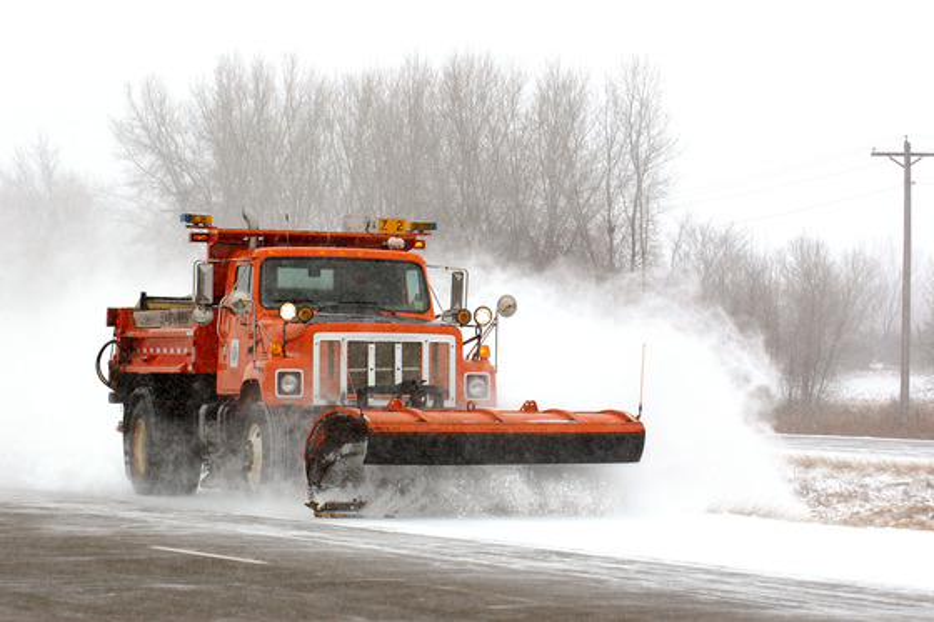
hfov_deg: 11.4
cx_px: 467
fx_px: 4668
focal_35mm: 180
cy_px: 311
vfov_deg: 7.6
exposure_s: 1/500
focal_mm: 120
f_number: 7.1
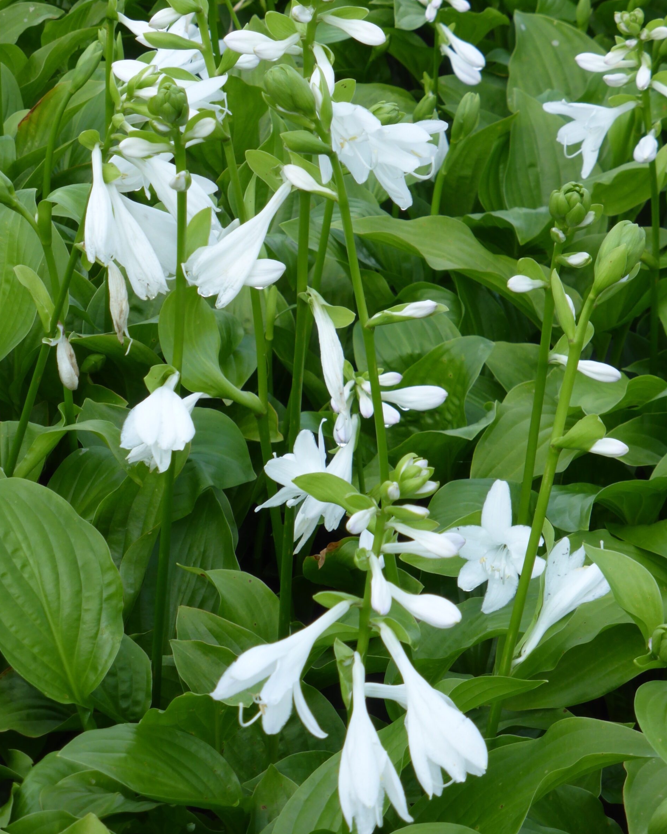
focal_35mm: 128
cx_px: 334
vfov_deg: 15.0
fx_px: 3159
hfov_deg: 12.1
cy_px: 390
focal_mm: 21.8
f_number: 5.4
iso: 100
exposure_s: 1/125
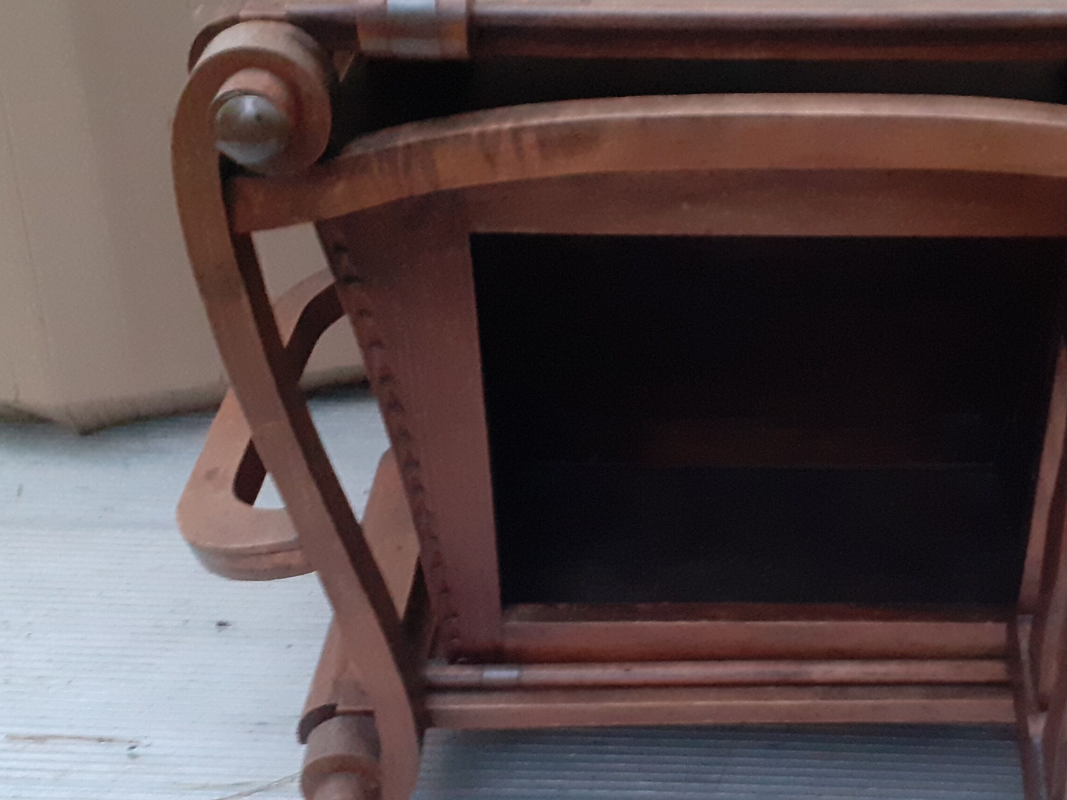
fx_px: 1510
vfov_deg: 29.6
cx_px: 757
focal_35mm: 49
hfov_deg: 38.2
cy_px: 484
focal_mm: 3.6
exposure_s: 1/20
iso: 500
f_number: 1.9
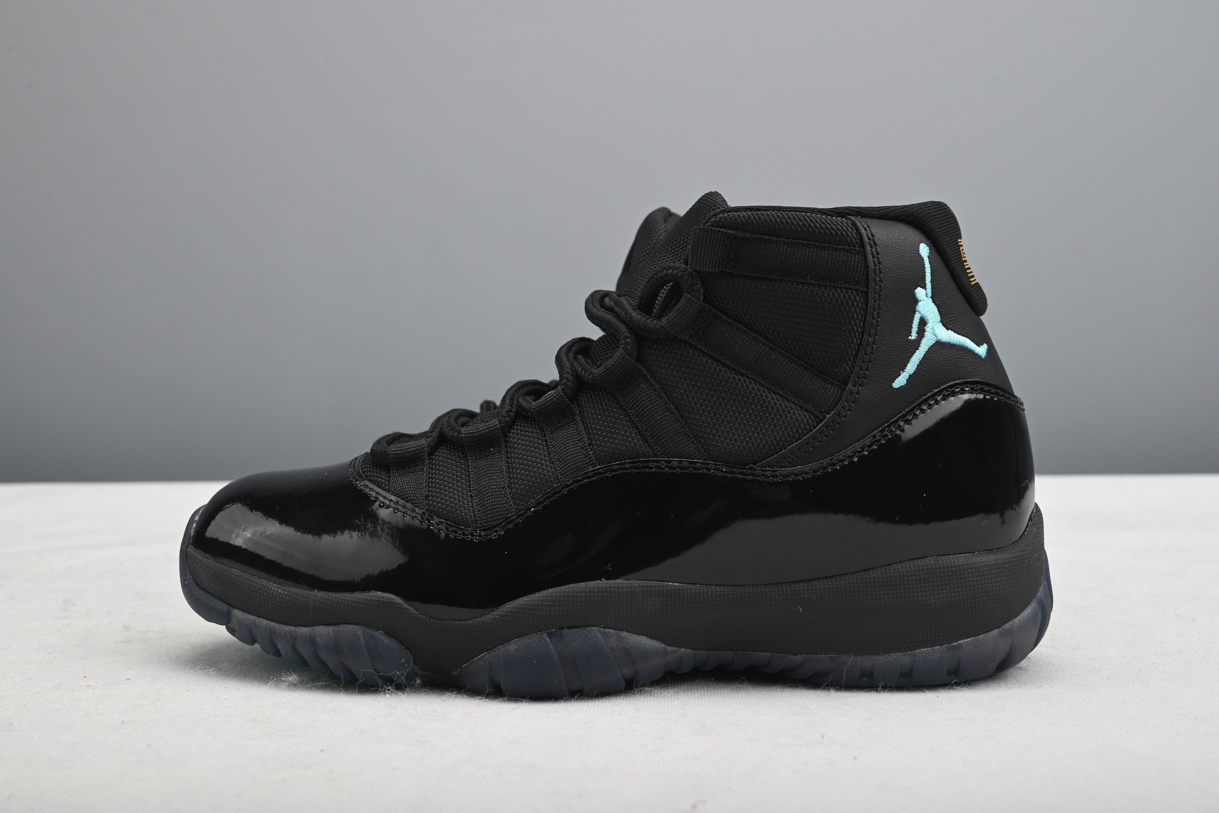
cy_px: 406
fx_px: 1389
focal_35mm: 41
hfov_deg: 47.4
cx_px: 610
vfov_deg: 32.7
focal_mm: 41
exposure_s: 1/200
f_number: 11
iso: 100
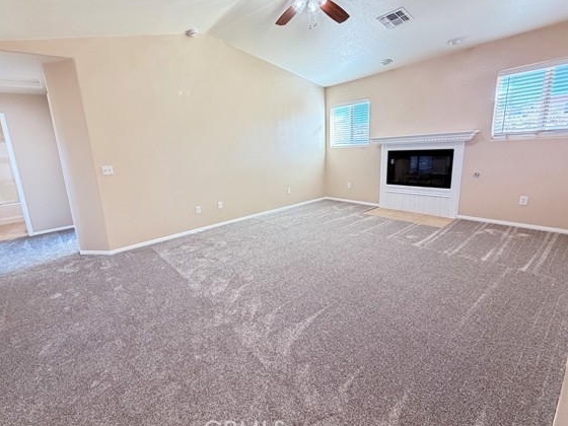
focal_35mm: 16
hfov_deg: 94.1
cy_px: 201
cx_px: 251
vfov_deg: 78.0
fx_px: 263
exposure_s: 1/60
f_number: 2.2
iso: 320
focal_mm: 2.22
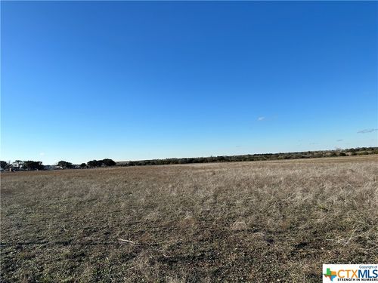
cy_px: 142
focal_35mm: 24
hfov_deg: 71.6
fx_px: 262
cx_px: 189
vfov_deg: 56.8
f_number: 1.78
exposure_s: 1/5000
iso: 80
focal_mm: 6.86
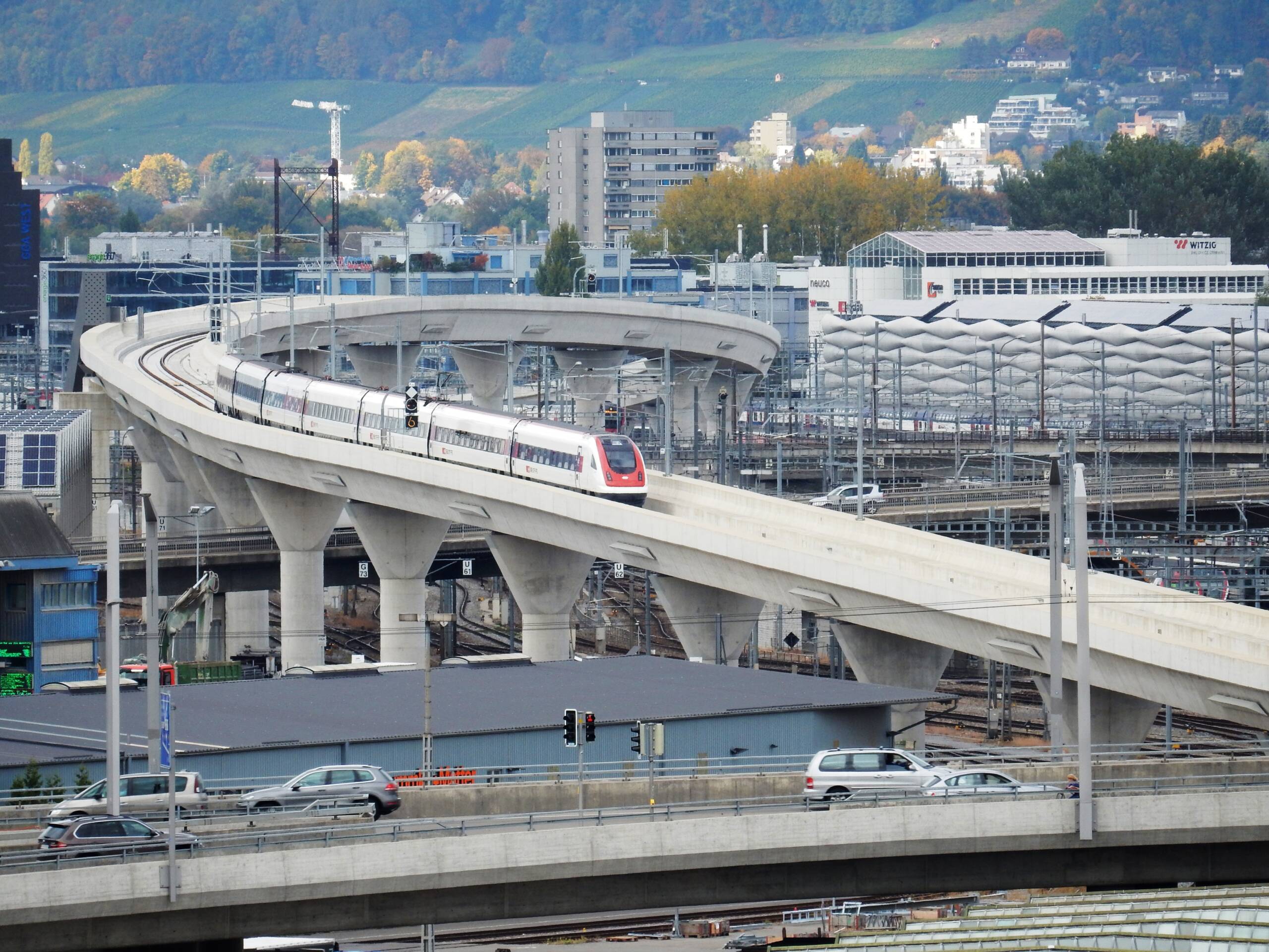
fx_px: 19503
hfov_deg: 3.7
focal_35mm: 532
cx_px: 634
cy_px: 476
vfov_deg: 2.8
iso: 125
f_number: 6.4
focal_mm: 94.9
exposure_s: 1/250
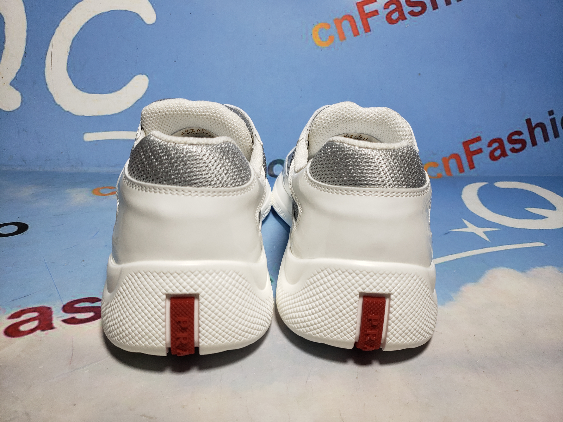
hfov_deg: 67.3
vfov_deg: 53.1
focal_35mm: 26
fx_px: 423
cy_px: 211
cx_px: 282
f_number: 1.5
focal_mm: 4.3
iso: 50
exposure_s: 1/622
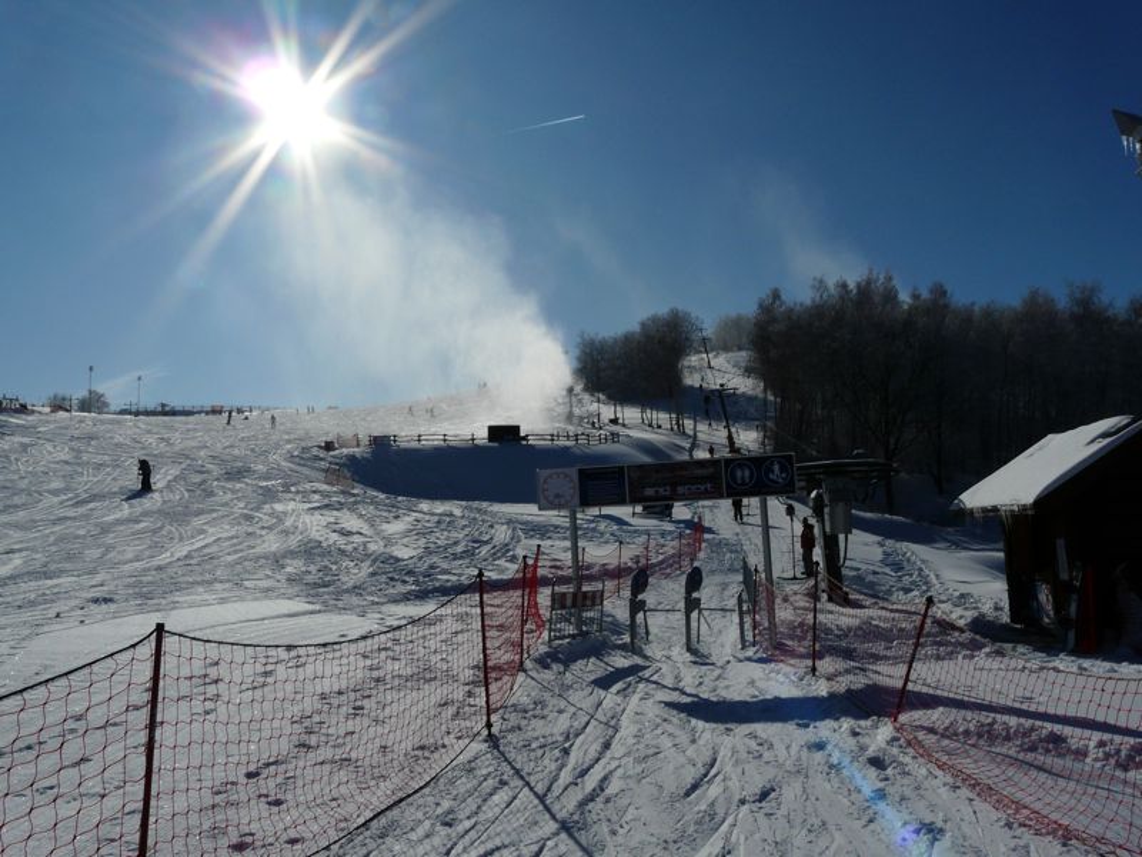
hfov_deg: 63.4
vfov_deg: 49.7
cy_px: 428
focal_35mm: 28
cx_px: 571
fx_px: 924
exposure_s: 1/1300
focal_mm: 4.6
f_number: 8
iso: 100
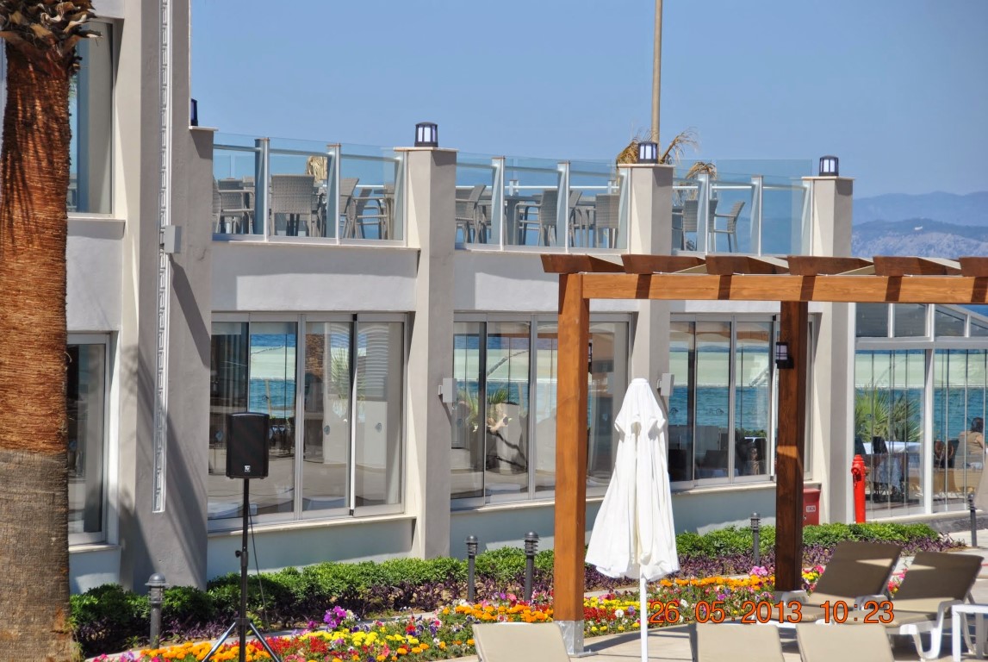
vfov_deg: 8.7
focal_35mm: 158
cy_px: 331
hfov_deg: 13.0
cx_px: 494
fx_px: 4328
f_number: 6.3
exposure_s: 1/640
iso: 100
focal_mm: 105
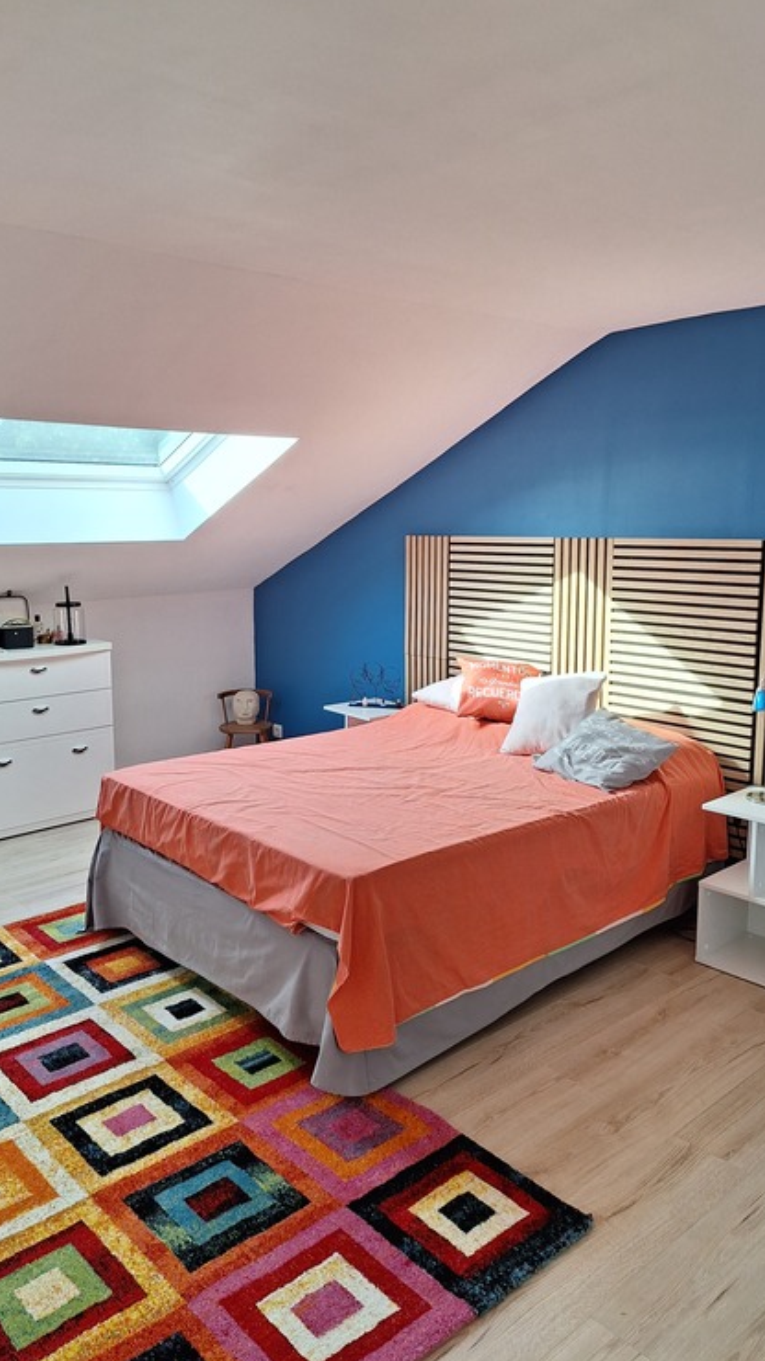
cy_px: 660
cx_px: 314
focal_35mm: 26
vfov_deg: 71.9
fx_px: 938
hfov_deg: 44.2
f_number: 1.8
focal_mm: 5.54
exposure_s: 1/140
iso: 40
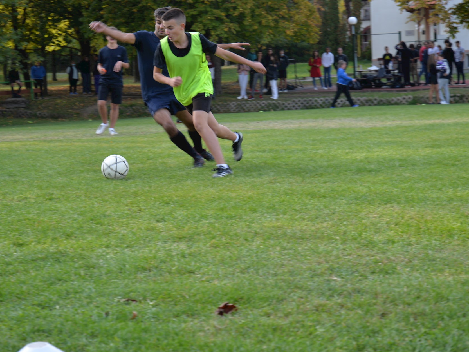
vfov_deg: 19.6
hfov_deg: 26.0
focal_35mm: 75
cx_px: 195
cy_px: 178
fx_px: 1016
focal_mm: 65
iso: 200
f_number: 6.3
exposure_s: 1/160
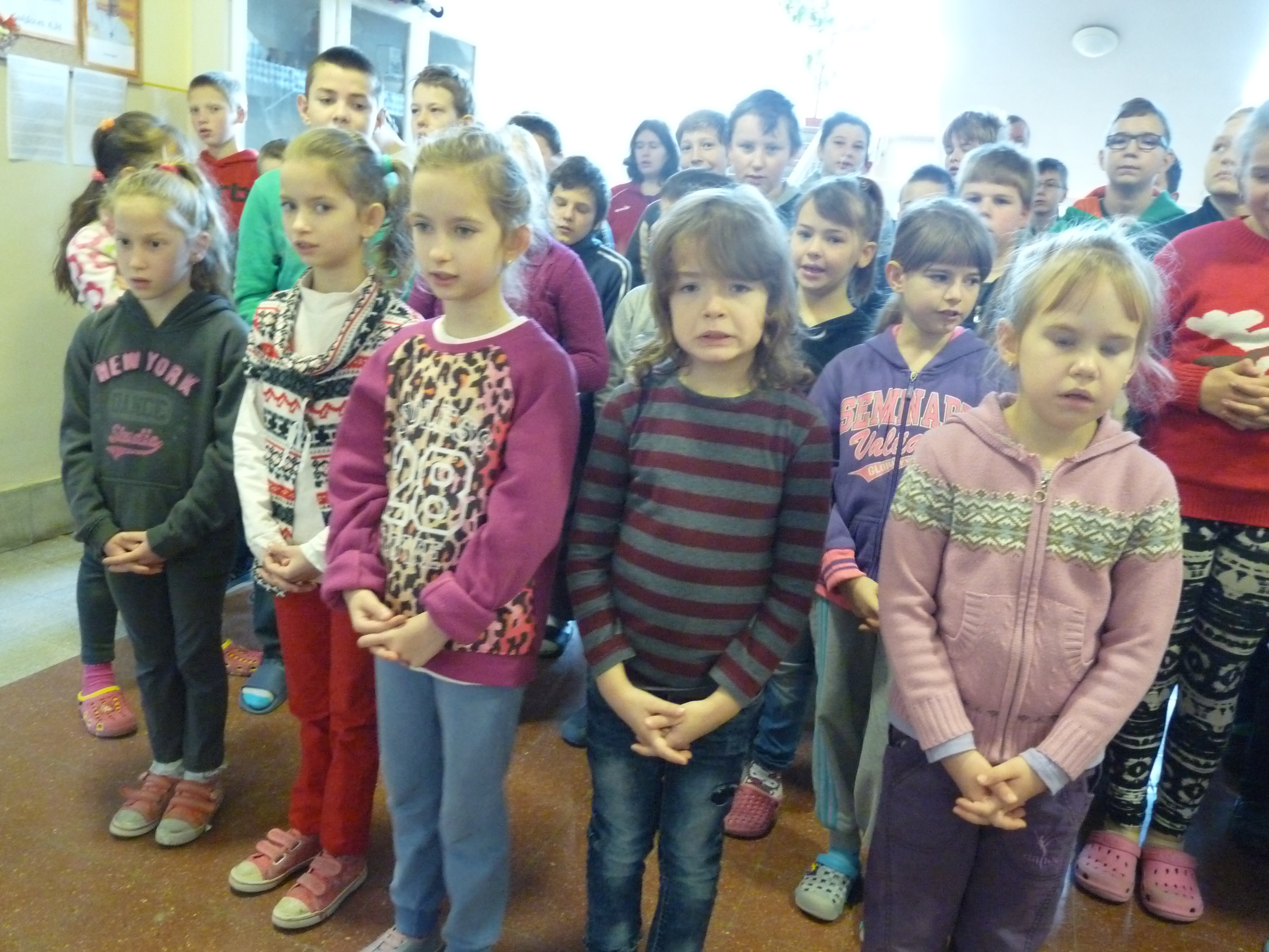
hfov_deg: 65.3
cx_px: 634
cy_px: 476
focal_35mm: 27
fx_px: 990
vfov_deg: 51.4
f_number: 2.8
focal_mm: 4.8
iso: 800
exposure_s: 1/13
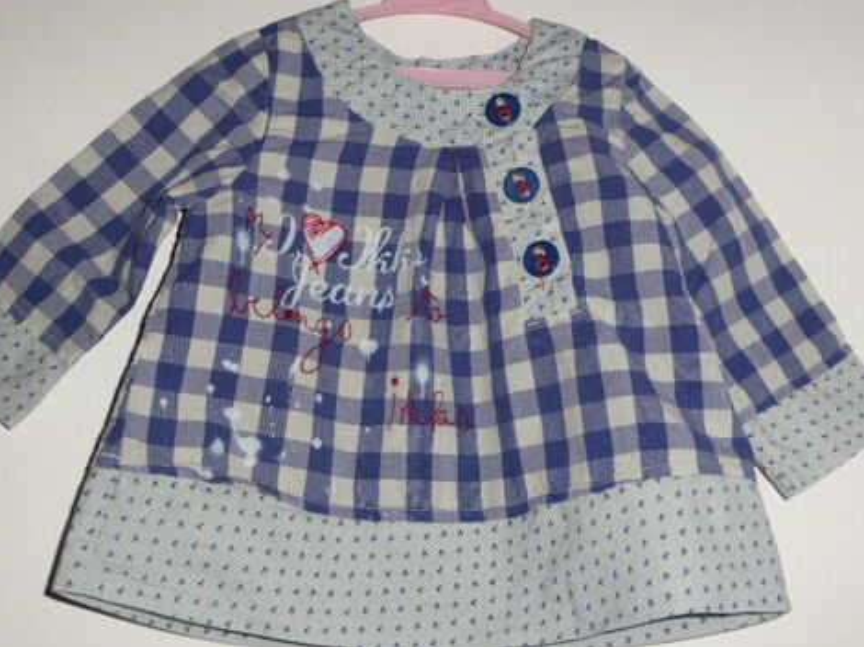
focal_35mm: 47
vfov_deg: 30.9
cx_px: 425
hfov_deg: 40.5
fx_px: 1173
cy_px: 327
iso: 100
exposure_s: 1/60
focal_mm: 7.9
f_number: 4.1
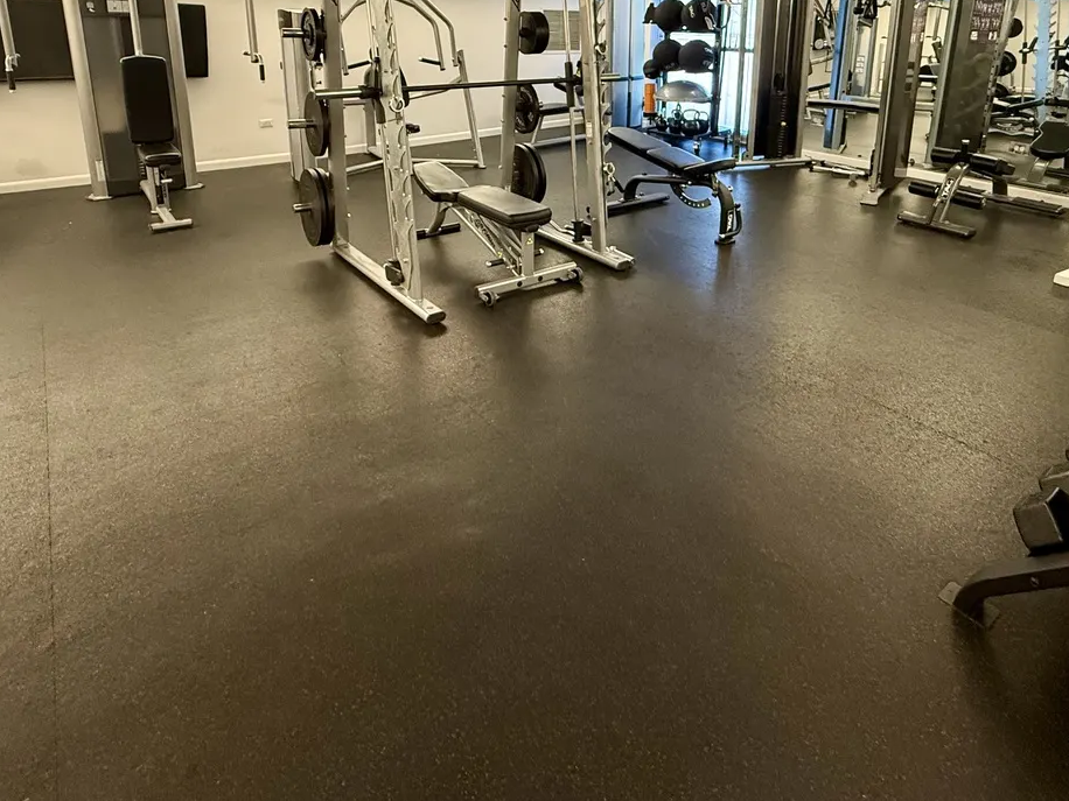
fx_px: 679
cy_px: 189
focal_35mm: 22
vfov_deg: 57.6
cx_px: 558
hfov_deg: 76.3
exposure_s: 1/54
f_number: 2.2
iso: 320
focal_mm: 2.22
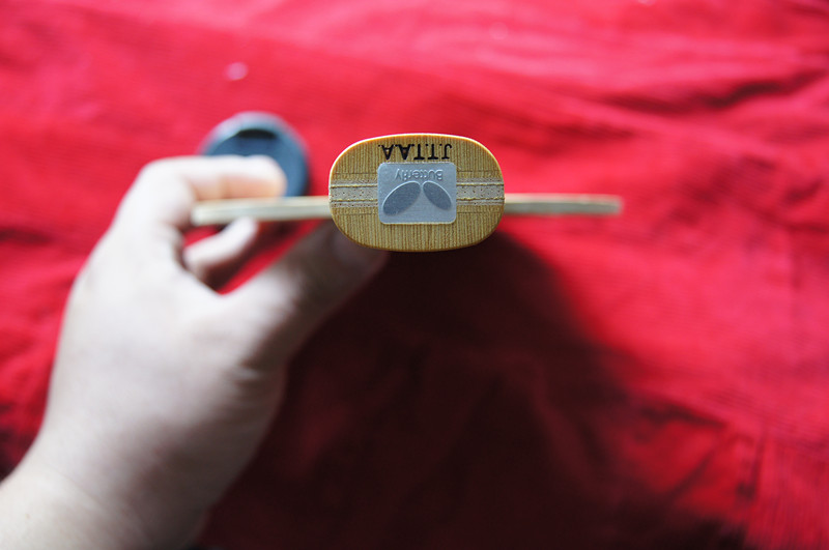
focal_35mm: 42
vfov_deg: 31.8
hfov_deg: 46.5
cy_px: 275
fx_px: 966
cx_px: 414
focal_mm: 28
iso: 640
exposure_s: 1/50
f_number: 4.5
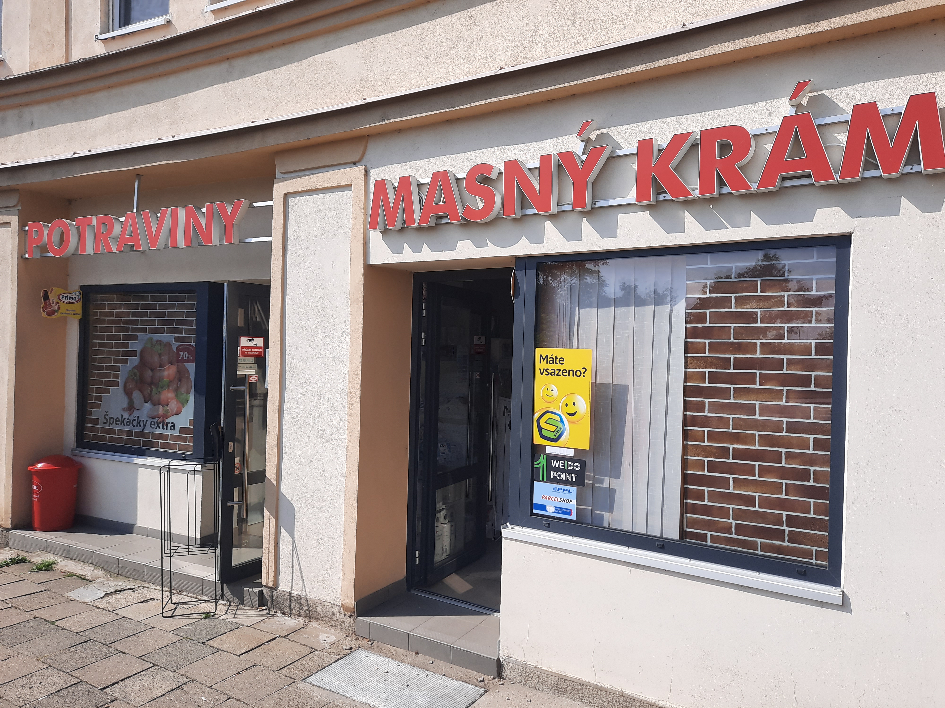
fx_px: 682
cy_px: 354
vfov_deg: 54.9
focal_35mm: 25
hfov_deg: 69.4
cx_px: 472
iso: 32
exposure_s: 1/1078
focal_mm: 4.6
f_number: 2
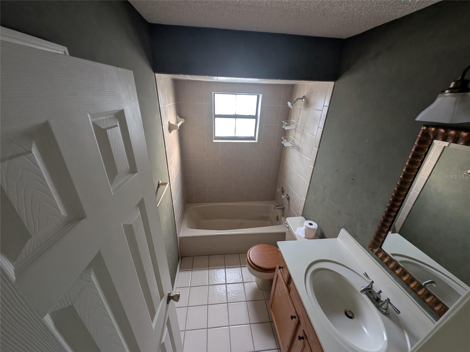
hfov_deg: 110.5
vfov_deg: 94.5
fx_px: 163
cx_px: 235
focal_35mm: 12
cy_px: 176
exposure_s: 1/46
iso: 175
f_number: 1.95
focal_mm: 2.23
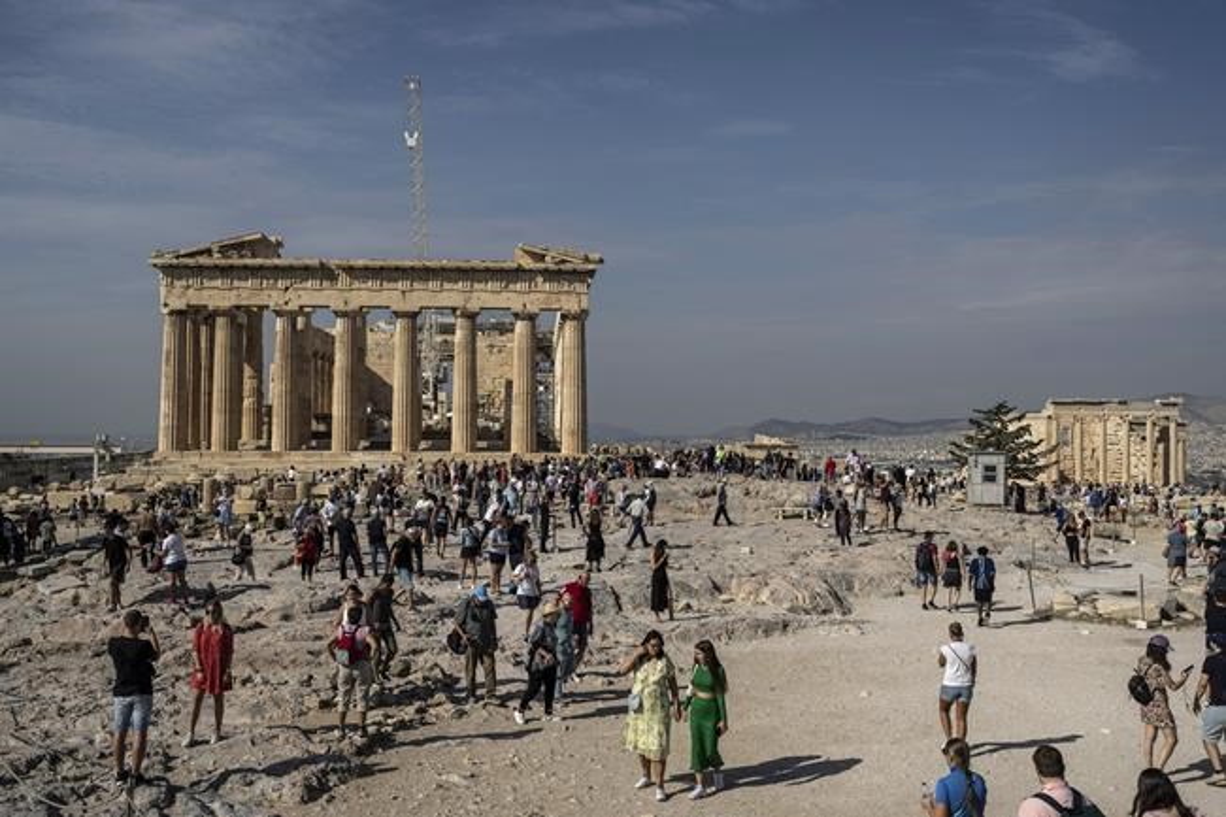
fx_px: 1192
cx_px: 613
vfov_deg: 37.8
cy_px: 408
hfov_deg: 54.4
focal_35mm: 35
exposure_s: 1/500
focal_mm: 35
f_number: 7.1
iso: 50
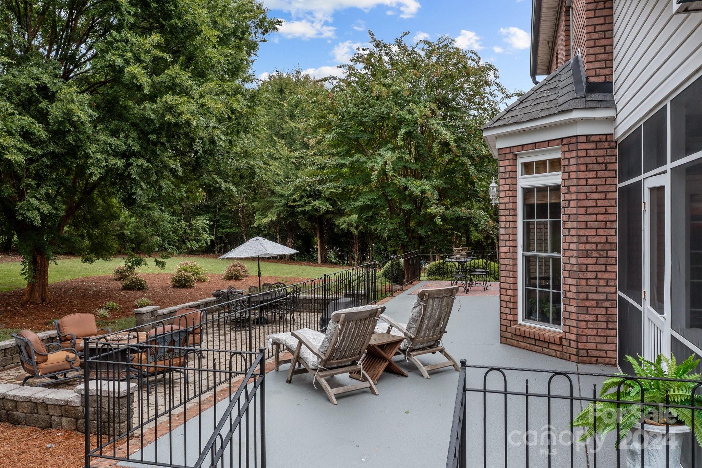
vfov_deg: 46.4
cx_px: 351
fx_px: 546
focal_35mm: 28
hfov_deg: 65.5
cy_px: 234
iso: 100
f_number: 4
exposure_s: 1/120
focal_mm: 10.26
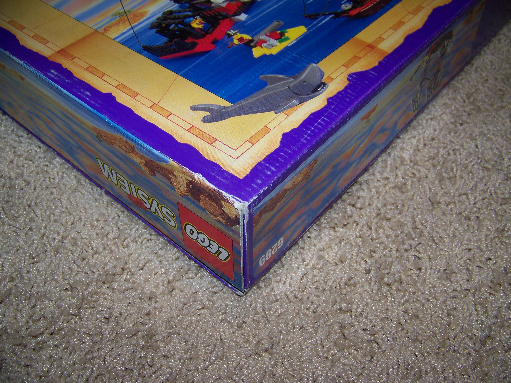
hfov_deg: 51.4
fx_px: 531
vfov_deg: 39.7
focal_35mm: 36
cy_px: 192
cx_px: 256
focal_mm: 5.85
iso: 64
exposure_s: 1/30
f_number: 2.8
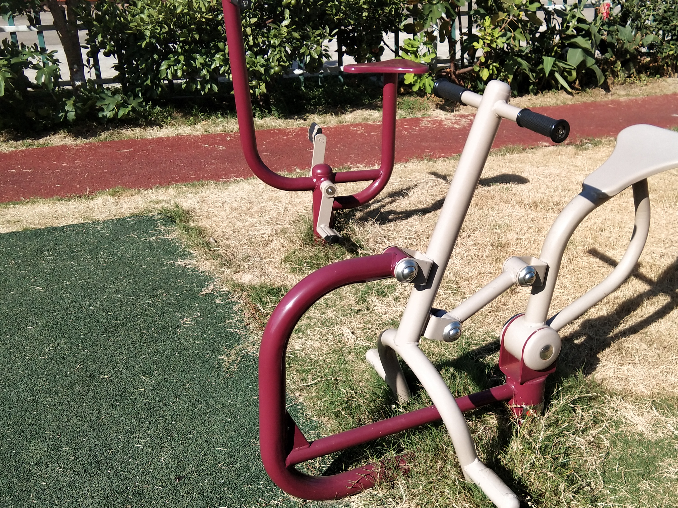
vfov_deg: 33.6
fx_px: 842
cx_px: 439
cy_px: 277
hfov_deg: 43.4
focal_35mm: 43
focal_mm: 3.69
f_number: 2.2
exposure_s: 1/861
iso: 50
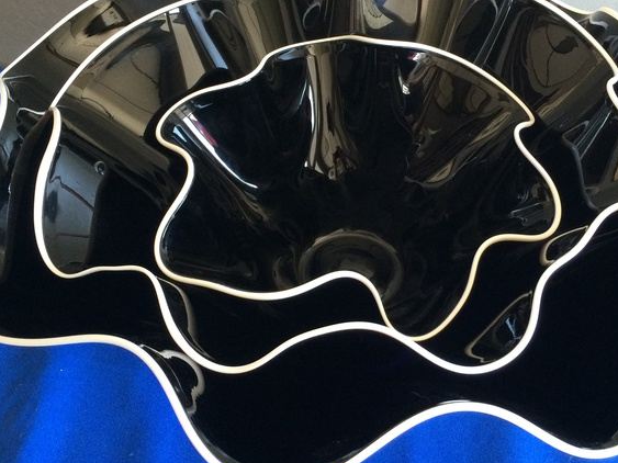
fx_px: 857
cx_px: 370
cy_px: 211
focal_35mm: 48
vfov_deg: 30.2
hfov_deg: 39.5
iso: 160
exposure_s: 1/30
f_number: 2.2
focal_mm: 4.12
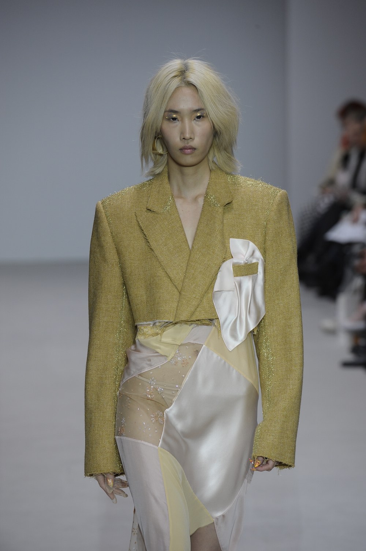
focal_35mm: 200
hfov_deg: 6.9
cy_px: 276
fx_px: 3054
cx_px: 183
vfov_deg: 10.3
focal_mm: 200
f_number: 5
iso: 1000
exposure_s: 1/500
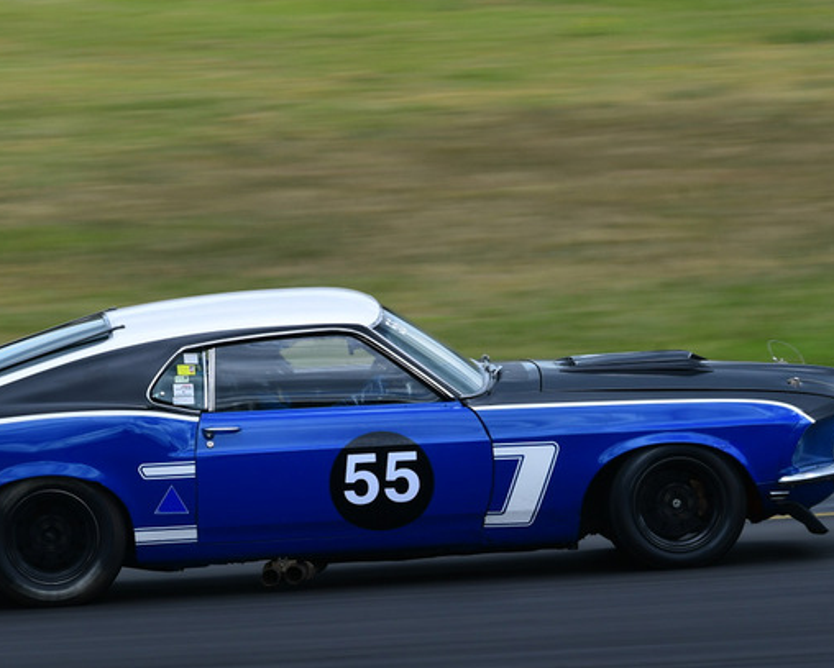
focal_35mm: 687
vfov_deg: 2.3
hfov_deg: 2.8
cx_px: 318
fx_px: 16967
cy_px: 374
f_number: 11
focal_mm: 310
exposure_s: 1/125
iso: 160
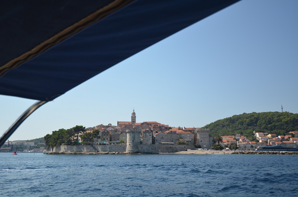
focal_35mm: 36
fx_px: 297
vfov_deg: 36.7
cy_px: 98
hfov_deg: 53.2
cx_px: 149
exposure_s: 1/1250
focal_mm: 24
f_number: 4
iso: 125
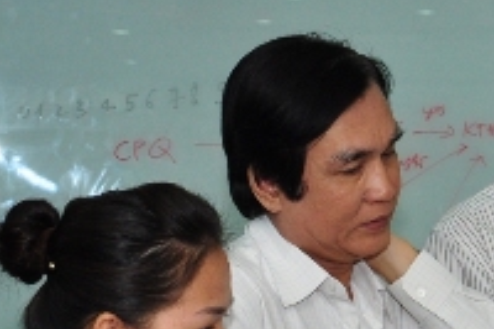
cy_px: 538
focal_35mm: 180
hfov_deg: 11.0
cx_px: 751
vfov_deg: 7.4
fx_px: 2468
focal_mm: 30
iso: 500
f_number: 5.6
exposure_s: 1/60
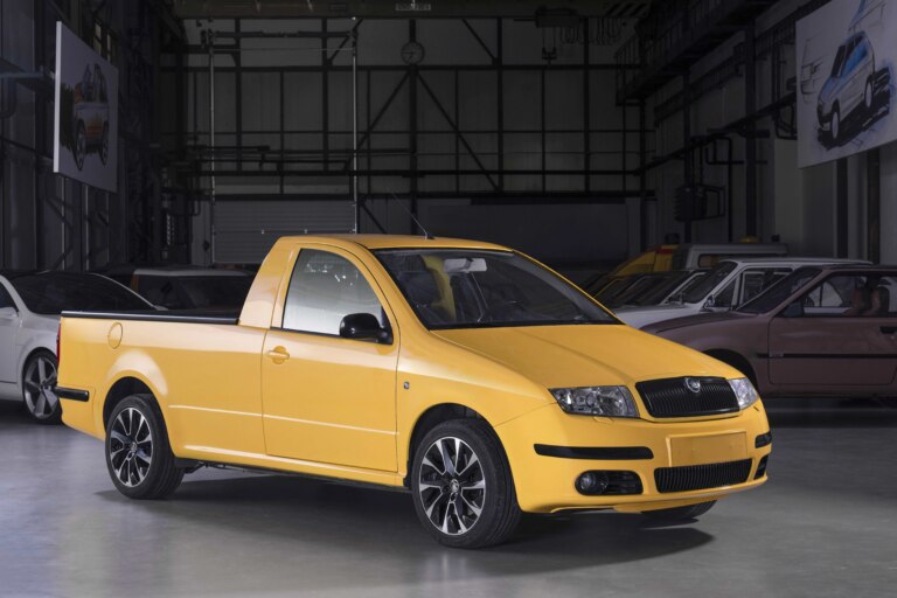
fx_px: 1744
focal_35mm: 70
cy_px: 299
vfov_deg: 19.5
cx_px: 448
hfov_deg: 28.8
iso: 100
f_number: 10
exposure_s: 2.5
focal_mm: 70
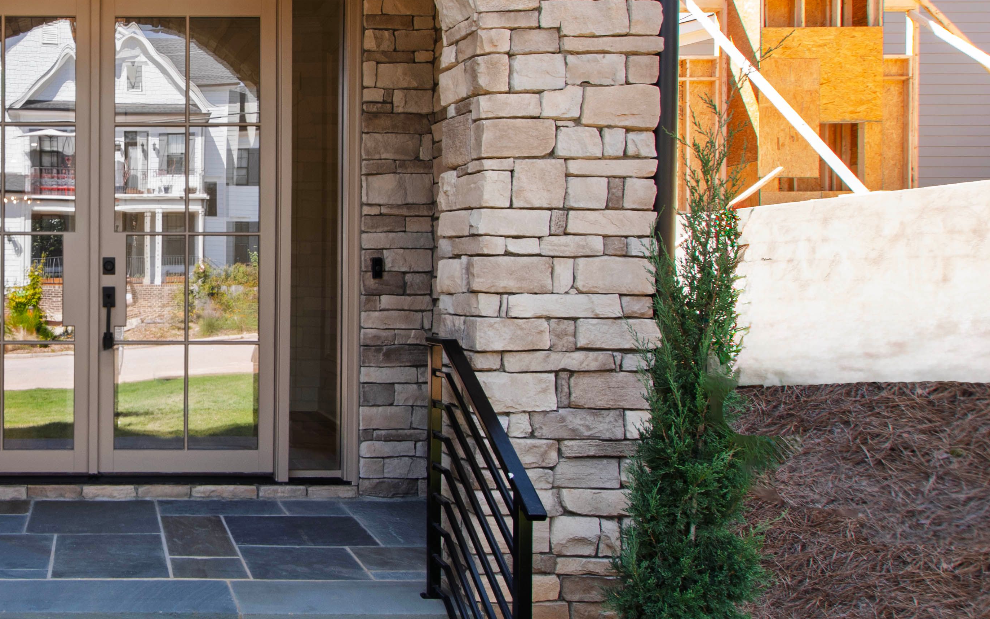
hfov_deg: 53.5
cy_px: 241
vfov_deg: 40.4
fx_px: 836
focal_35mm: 31
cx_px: 96
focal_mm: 10
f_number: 8
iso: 100
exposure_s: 1/30
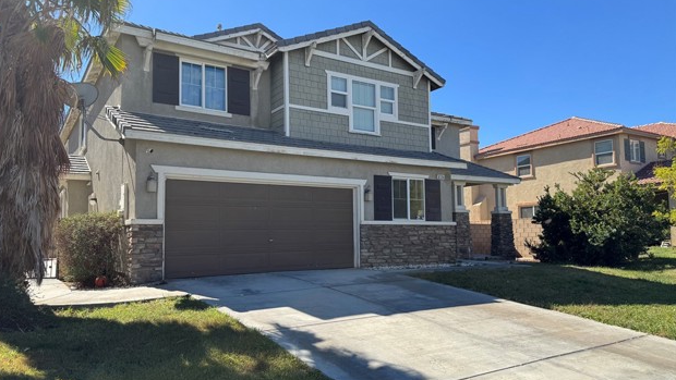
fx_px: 484
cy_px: 210
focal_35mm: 27
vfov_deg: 42.9
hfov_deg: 69.8
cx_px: 334
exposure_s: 1/2833
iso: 80
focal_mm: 6.76
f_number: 1.78
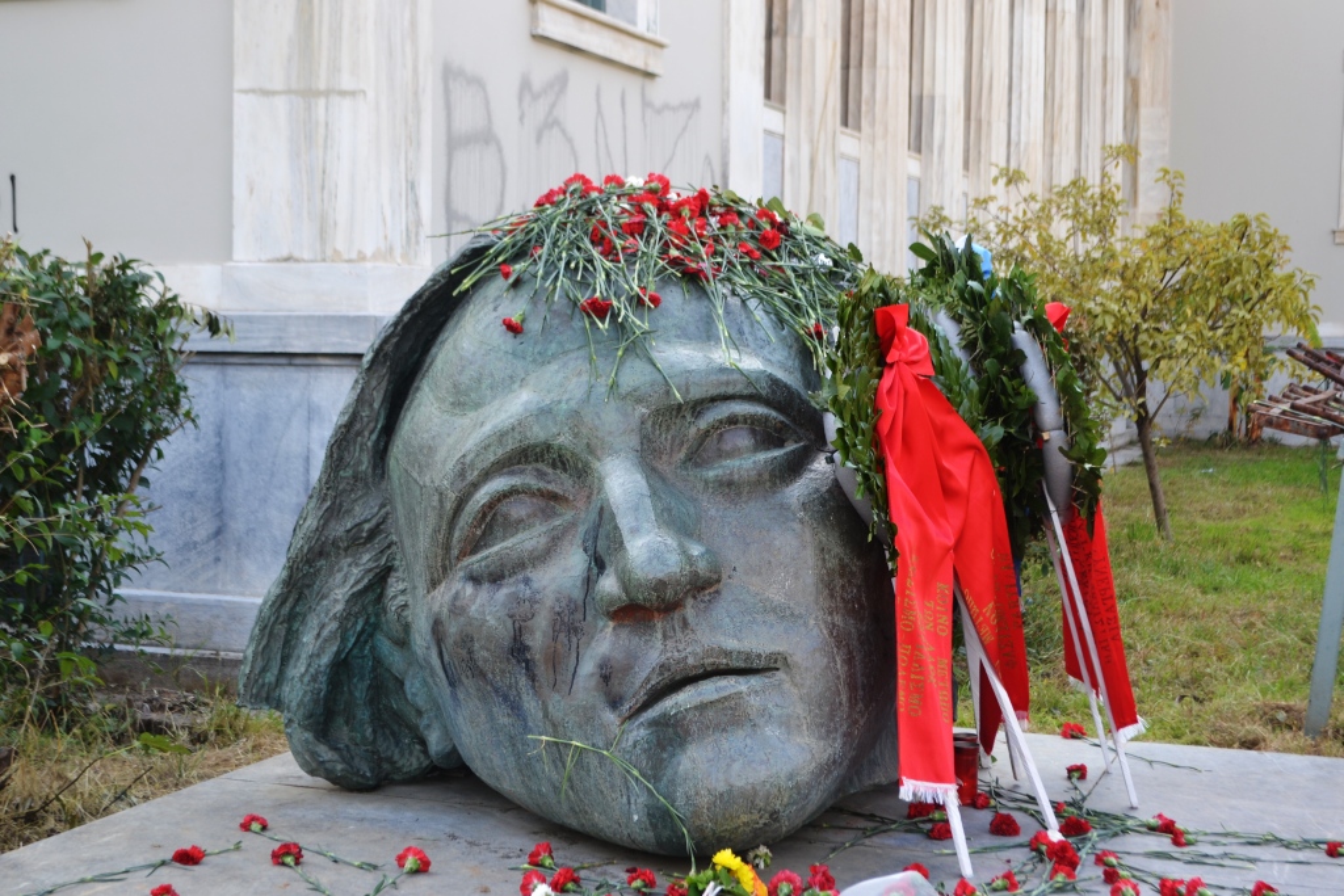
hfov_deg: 36.9
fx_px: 2016
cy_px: 448
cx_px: 672
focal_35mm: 54
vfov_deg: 25.1
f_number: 5.6
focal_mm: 36
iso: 160
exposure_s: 1/125
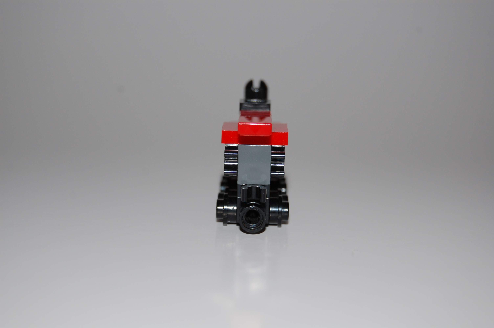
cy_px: 164
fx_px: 1131
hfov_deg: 24.6
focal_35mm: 82
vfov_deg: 16.5
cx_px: 247
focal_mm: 55
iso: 400
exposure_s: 1/60
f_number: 5.6
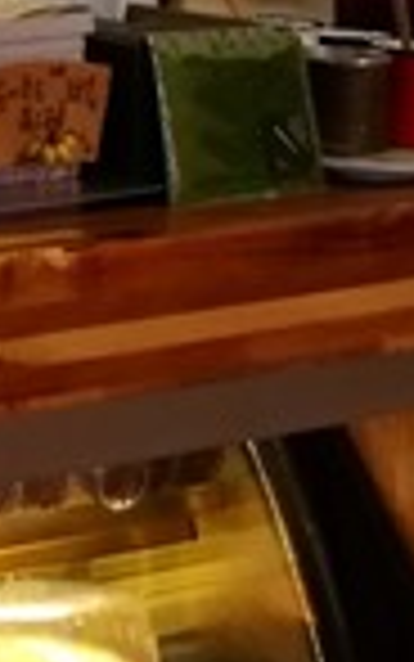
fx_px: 2525
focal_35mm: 140
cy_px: -176
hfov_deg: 8.5
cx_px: -612
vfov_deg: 14.4
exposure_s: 1/20
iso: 500
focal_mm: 4.5
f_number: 2.2
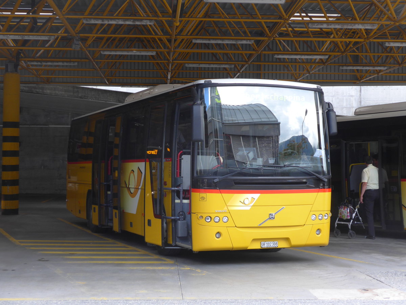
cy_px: 152
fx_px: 774
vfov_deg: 22.3
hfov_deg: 29.4
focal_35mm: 66
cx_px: 203
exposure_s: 1/80
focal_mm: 13.4
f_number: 3.9
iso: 125
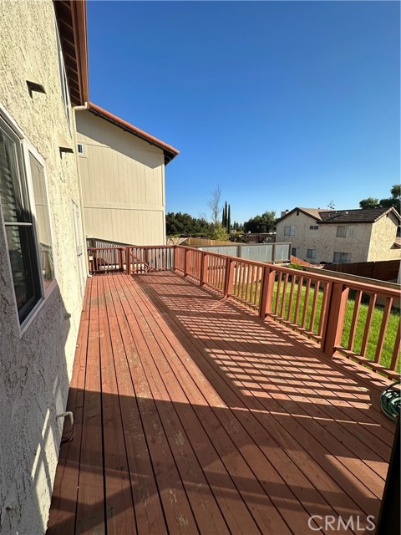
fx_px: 216
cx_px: 200
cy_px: 268
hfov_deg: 85.7
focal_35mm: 14
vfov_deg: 102.1
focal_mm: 2.22
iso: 40
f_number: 2.2
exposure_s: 1/467
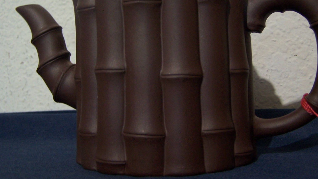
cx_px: 166
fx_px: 422
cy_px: 54
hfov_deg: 41.3
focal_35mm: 50
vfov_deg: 23.8
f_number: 2.8
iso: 140
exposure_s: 1/8
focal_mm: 6.3
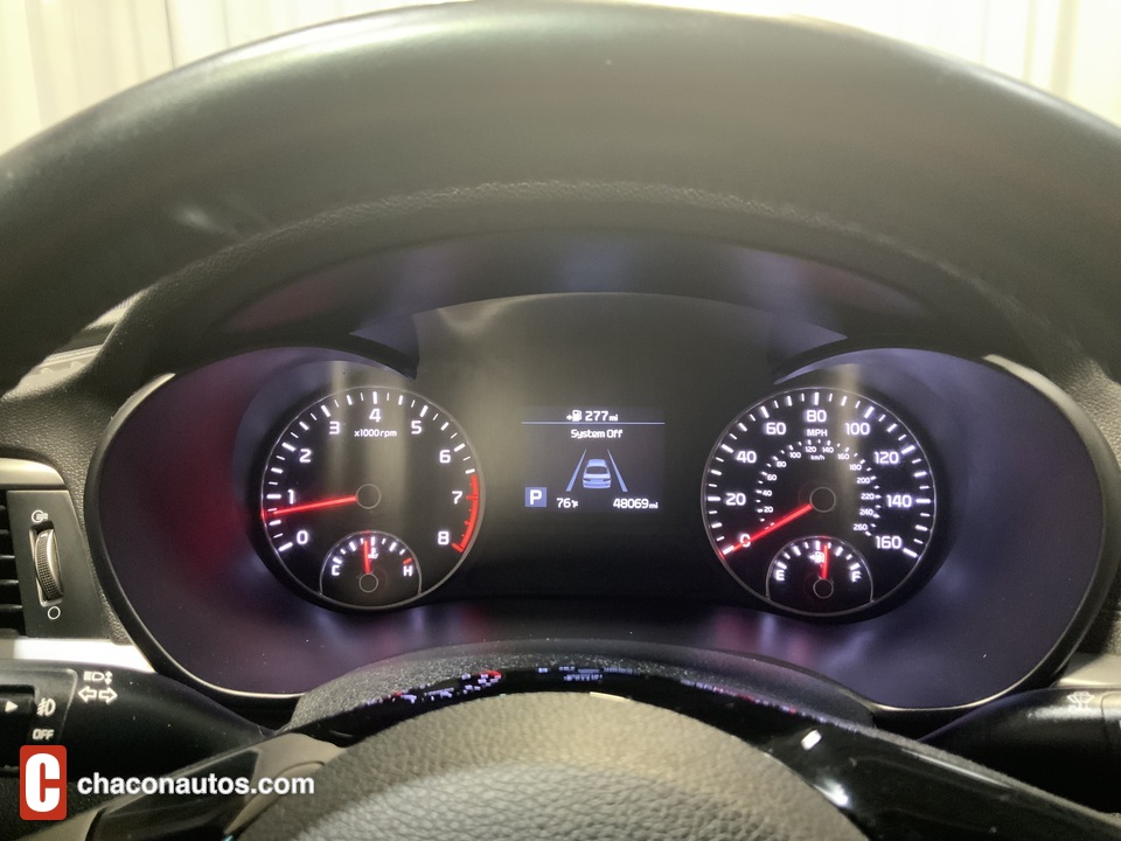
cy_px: 420
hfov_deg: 61.7
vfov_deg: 48.2
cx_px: 560
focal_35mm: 29
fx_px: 939
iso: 500
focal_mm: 3
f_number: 1.8
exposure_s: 1/28
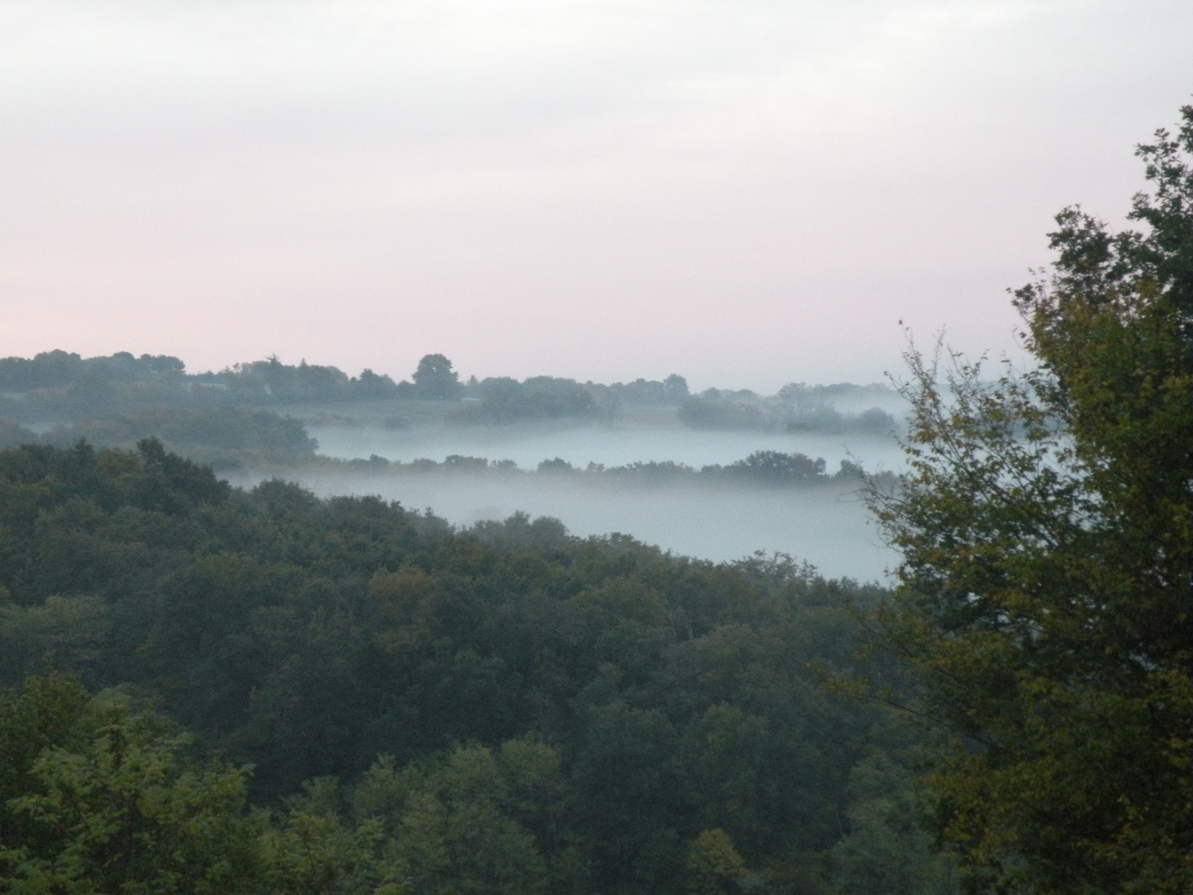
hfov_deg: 17.9
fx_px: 3791
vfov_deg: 13.5
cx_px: 596
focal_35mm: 110
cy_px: 448
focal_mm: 19.4
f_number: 4
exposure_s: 1/19
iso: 400
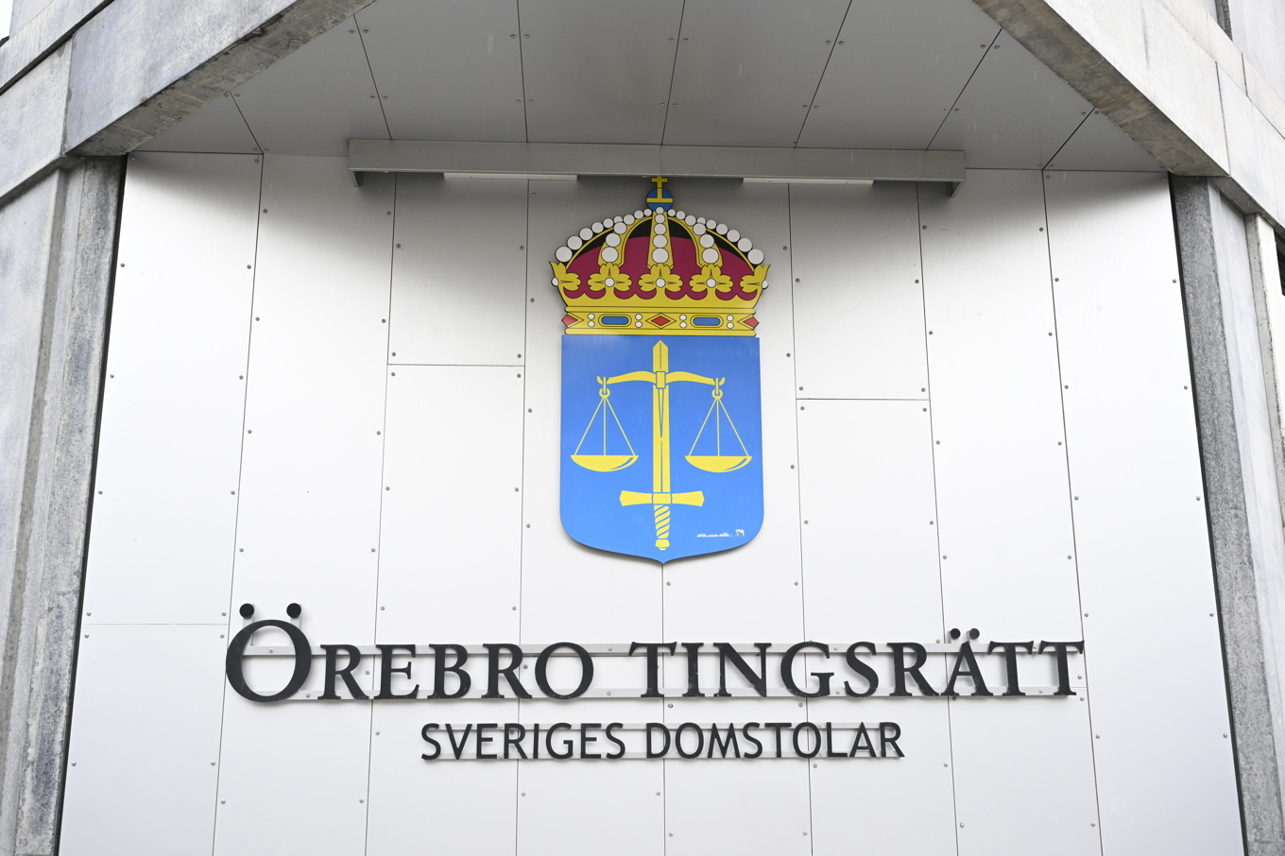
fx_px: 1249
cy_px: 428
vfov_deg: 37.8
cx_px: 642
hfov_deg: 54.4
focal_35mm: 35
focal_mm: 35
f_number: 5.6
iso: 1250
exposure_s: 1/400
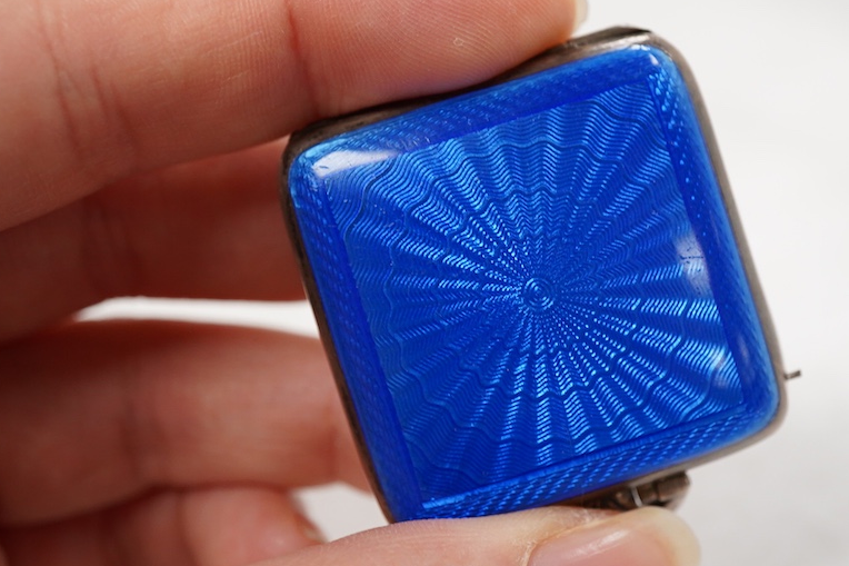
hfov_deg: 37.5
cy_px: 267
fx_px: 1250
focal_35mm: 53
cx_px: 483
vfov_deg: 25.5
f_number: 8
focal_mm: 30
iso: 1250
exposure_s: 1/125
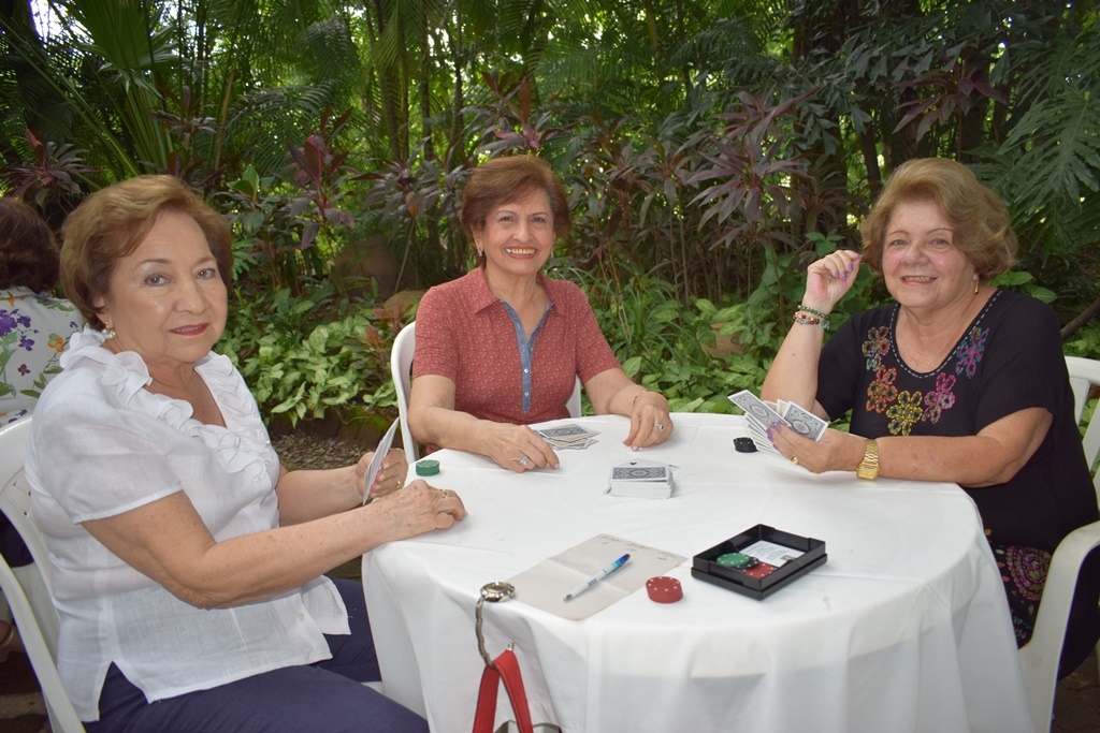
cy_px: 366
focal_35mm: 27
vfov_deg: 47.9
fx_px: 825
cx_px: 550
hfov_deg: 67.4
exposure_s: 1/60
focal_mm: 18
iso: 110
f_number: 3.5
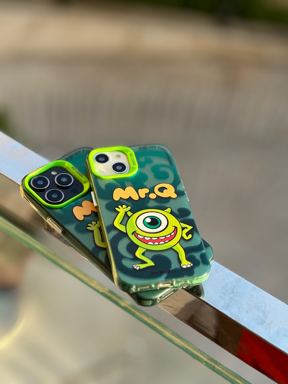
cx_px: 144
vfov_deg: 25.3
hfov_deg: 19.1
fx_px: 854
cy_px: 192
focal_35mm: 77
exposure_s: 1/121
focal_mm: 9
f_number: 2.8
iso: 50
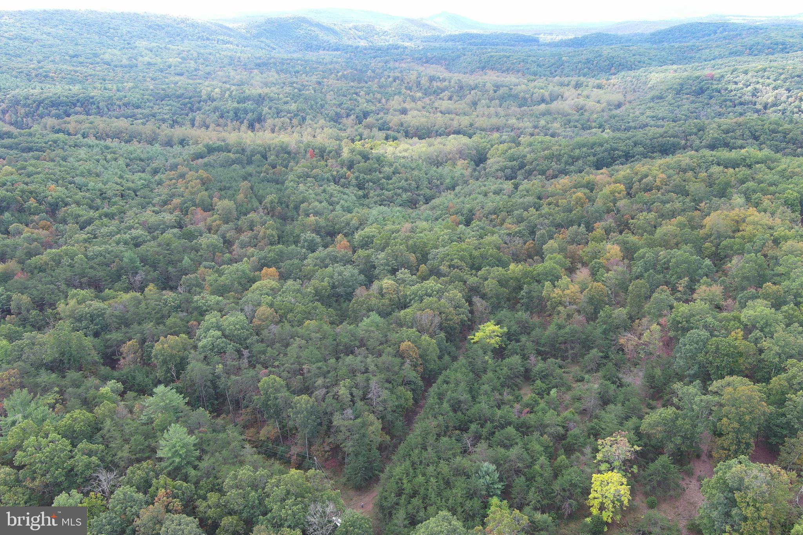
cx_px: 402
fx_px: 647
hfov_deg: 63.7
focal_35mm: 29
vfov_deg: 45.0
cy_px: 268
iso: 100
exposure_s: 1/164
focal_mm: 10.57
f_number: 2.8
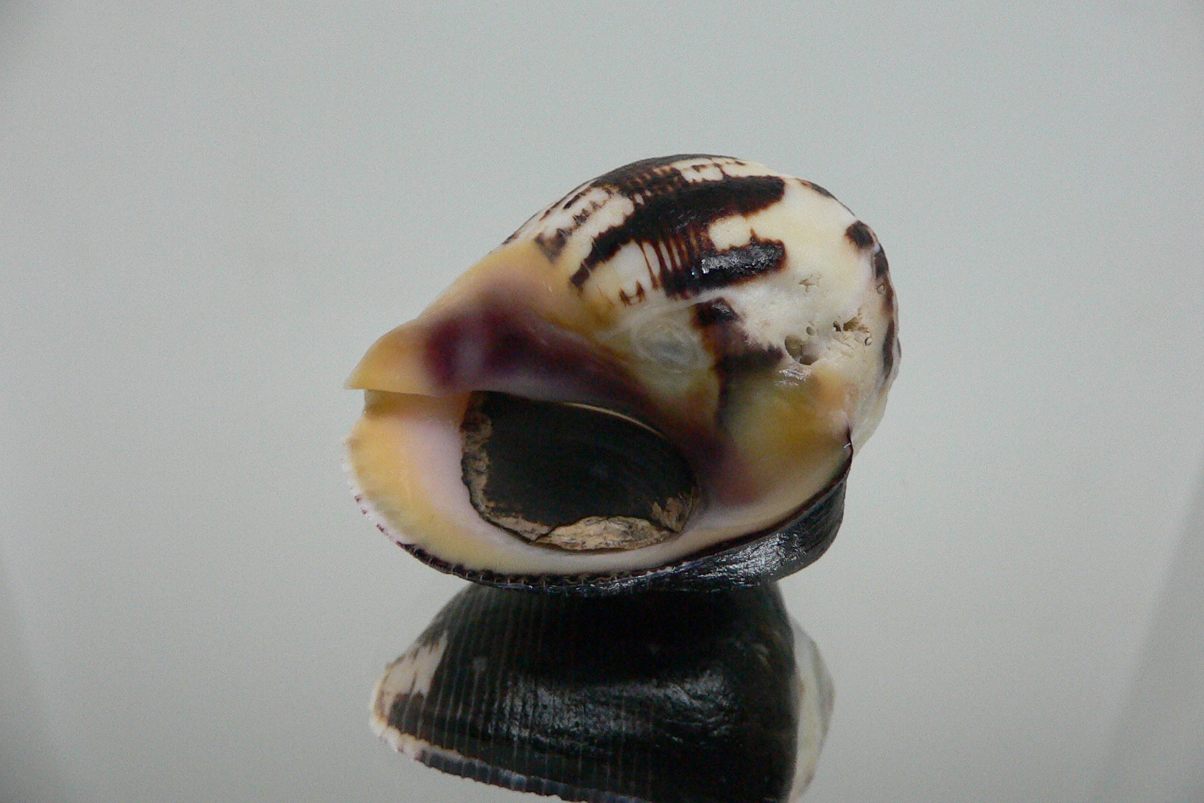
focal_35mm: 37
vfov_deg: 35.9
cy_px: 386
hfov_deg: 51.9
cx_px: 610
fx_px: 1237
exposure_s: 1/50
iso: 200
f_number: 2.8
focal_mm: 4.6
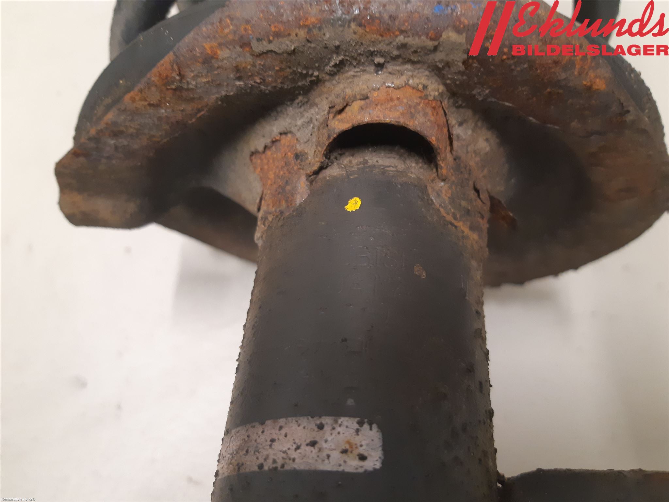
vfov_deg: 53.1
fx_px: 502
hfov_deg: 67.3
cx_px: 334
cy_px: 251
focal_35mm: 26
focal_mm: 3.93
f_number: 1.7
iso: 250
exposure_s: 1/25
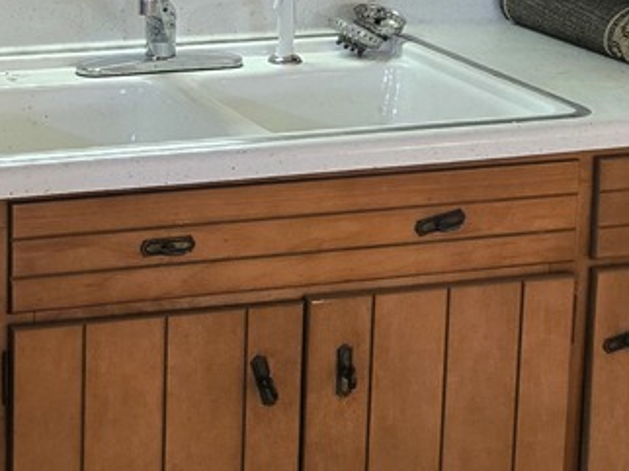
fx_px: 1870
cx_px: 84
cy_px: -21
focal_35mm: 103
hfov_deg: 18.8
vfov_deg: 14.1
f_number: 1.8
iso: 500
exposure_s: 1/60
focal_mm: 5.4
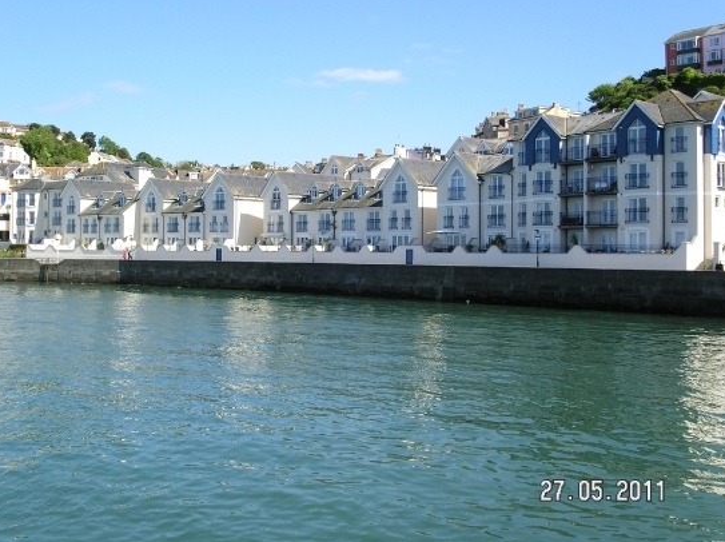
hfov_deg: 44.8
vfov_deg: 34.3
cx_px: 332
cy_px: 249
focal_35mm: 42
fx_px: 879
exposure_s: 1/350
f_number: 5.6
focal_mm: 7.8
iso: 100
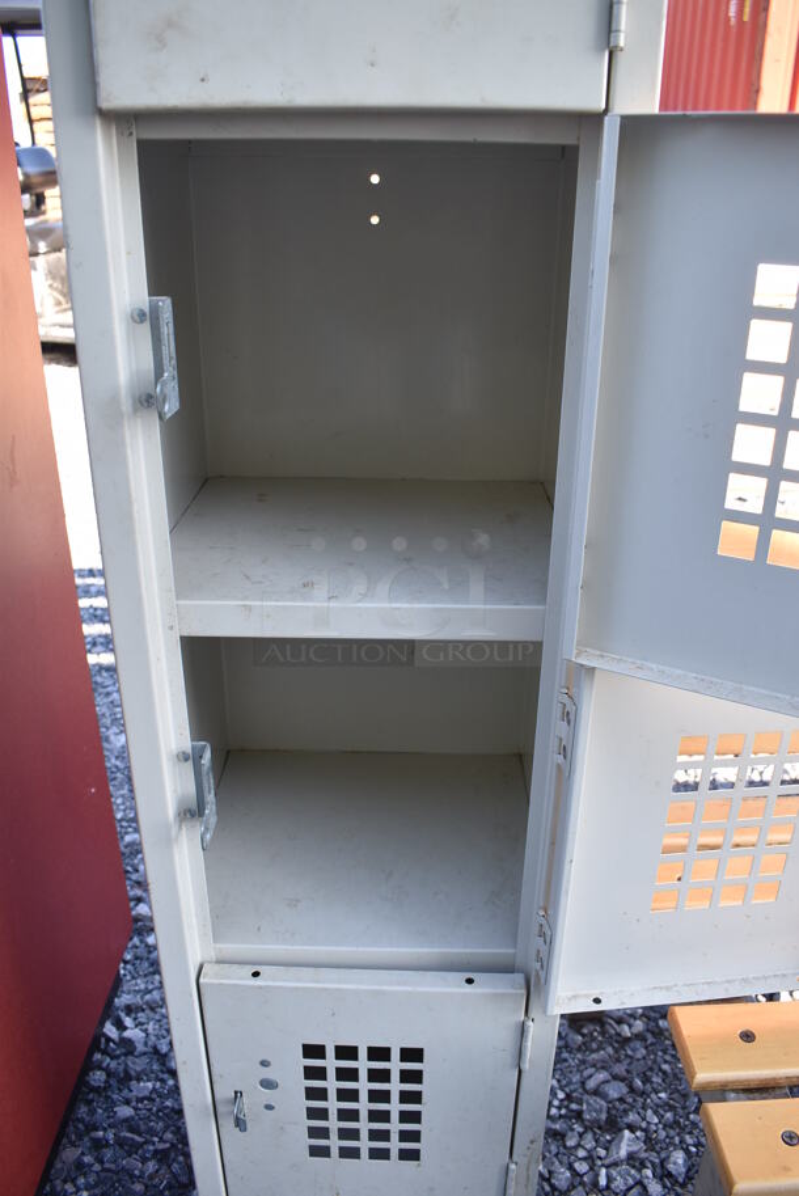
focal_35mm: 27
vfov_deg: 67.3
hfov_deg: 48.0
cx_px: 400
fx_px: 897
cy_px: 598
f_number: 5.6
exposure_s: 1/125
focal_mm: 18
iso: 220
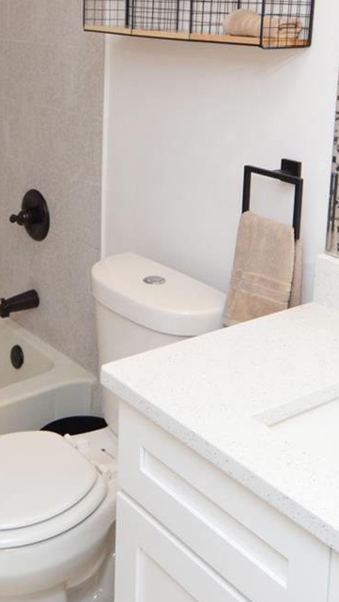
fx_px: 750
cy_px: 151
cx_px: 100
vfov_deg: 42.4
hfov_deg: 25.3
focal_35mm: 47
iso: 400
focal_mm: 12
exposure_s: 1/60
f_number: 4
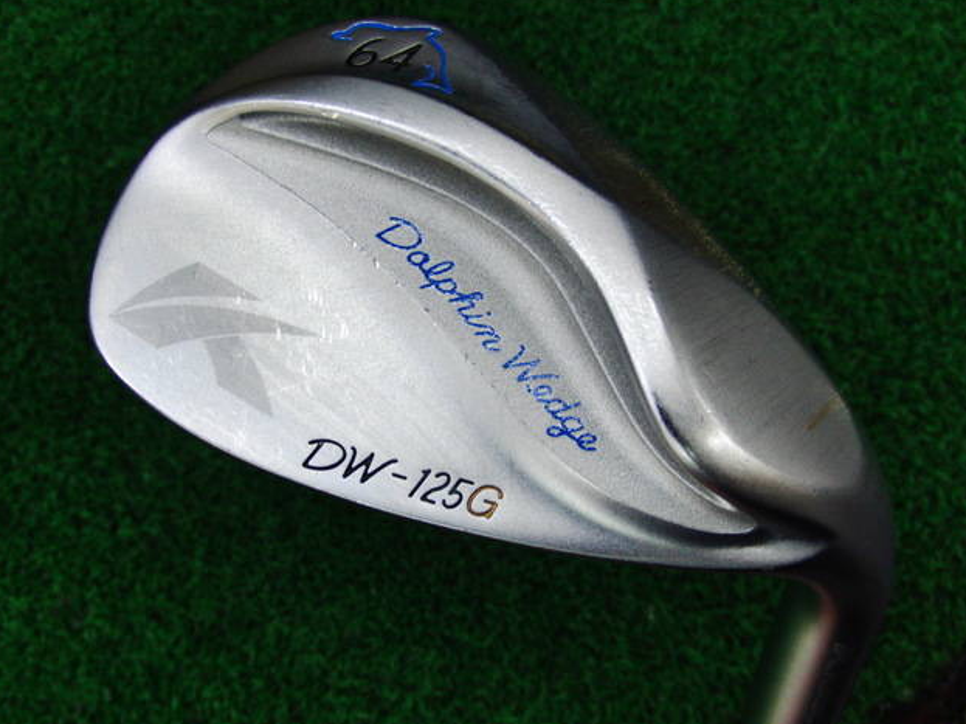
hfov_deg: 49.0
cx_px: 481
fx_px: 1060
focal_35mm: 38
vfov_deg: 37.7
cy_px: 363
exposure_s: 1/80
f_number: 3.6
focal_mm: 6.42
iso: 160
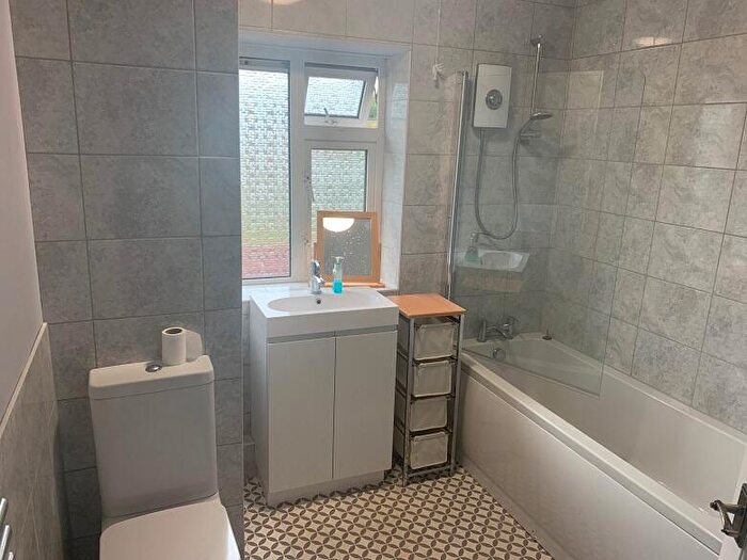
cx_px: 374
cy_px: 280
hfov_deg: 67.3
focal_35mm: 26
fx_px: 561
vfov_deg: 53.1
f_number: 1.8
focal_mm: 4.25
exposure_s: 1/102
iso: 100
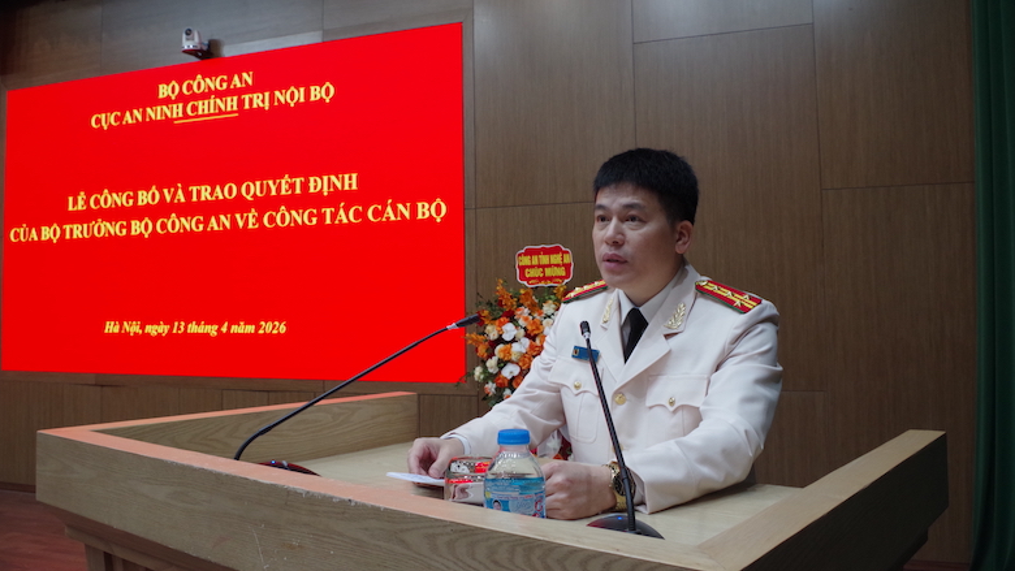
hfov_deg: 66.1
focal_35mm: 29
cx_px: 514
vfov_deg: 40.1
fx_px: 781
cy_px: 254
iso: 1600
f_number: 8
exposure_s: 1/50
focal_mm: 18
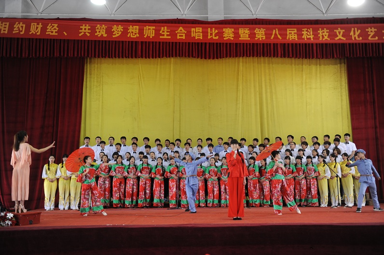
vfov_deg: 35.0
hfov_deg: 50.7
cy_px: 128
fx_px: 405
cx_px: 192
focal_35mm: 38
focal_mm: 38
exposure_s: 1/60
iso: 640
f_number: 2.8
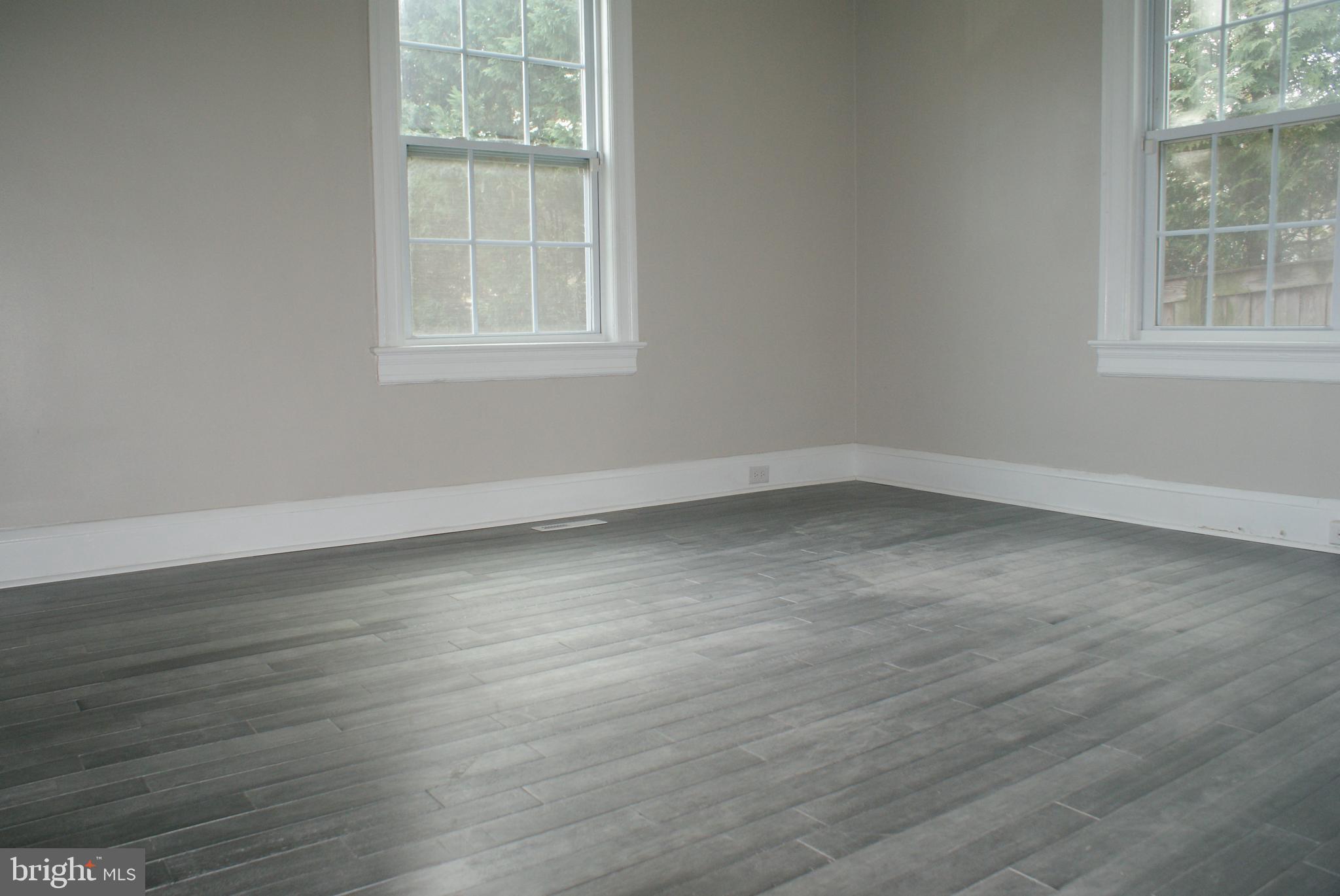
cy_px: 448
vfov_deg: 48.0
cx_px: 670
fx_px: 1006
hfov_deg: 67.3
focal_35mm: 27
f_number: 5.6
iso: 400
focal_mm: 18
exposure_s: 1/60
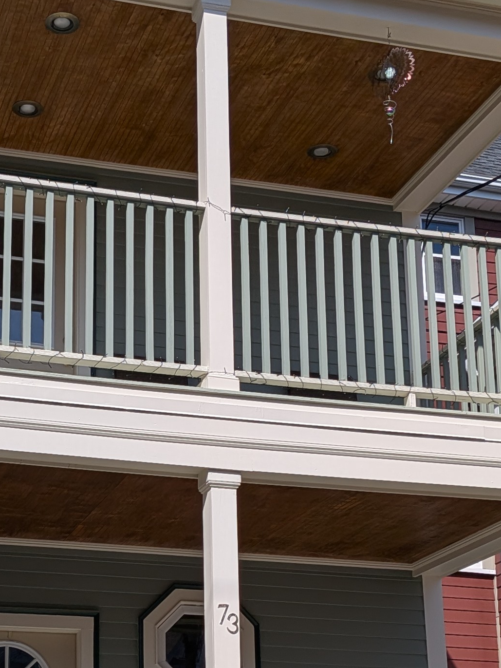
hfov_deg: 20.7
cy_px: 546
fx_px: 1350
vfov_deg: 27.2
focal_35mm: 70
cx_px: 90
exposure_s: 1/3344
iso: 33
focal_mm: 4.53
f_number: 1.7
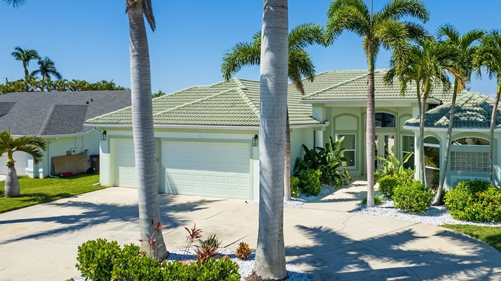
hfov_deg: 58.6
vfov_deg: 35.5
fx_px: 438
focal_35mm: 33
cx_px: 321
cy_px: 110
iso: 150
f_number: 2.8
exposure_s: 1/3000
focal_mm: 8.38
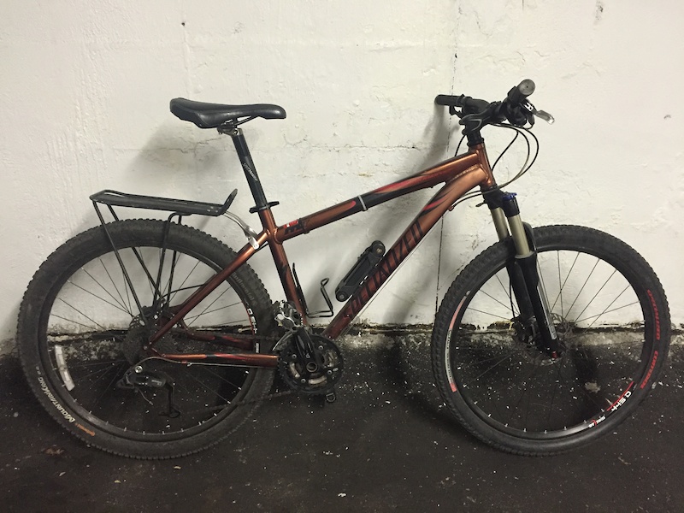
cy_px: 256
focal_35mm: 29
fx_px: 573
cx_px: 342
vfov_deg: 48.2
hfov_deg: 61.7
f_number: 2.2
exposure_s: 1/15
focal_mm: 4.15
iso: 250
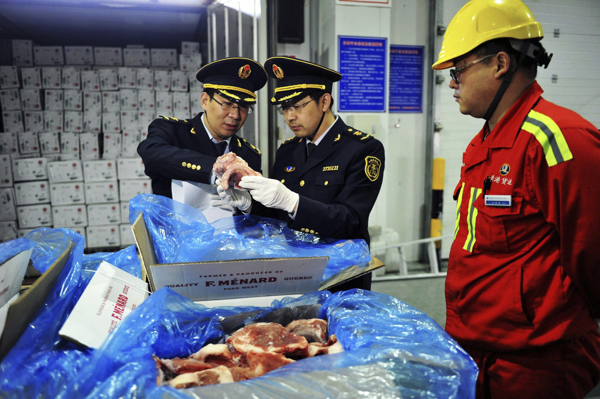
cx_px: 300
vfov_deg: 41.1
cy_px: 200
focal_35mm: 32
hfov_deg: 58.8
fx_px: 533
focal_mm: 32
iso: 4500
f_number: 2.8
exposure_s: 1/400
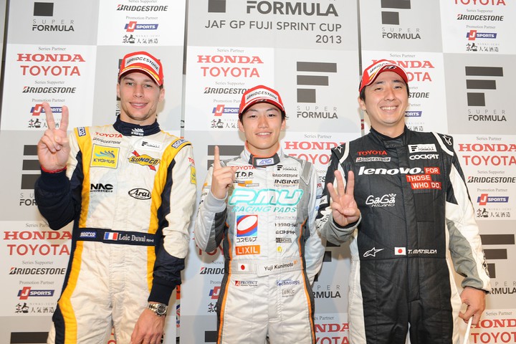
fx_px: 344
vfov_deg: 53.1
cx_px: 258
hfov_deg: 73.7
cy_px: 172
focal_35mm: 24
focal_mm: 24
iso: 400
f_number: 5.6
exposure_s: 1/60
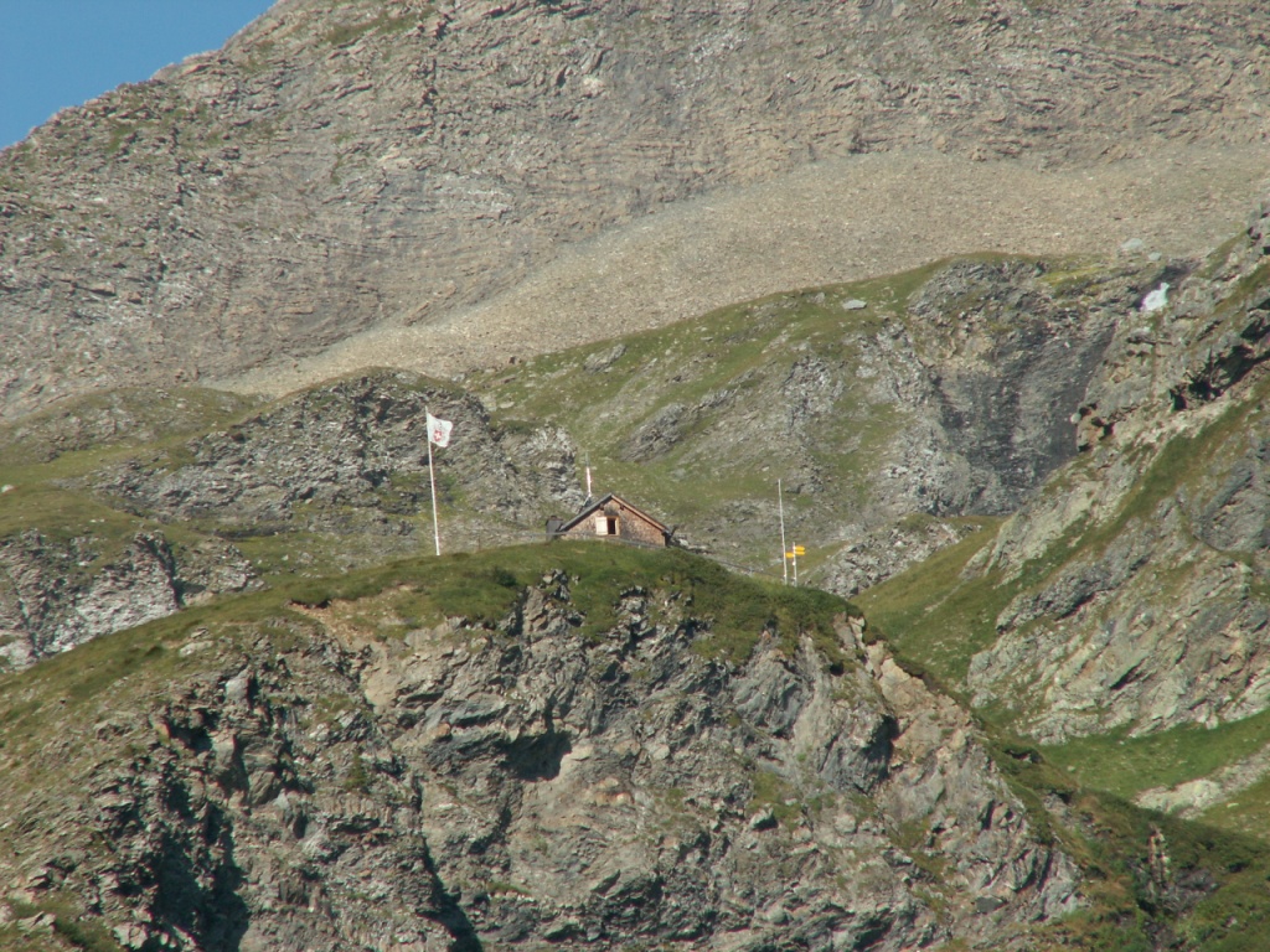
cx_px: 635
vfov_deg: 3.5
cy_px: 476
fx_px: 15409
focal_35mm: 420
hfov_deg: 4.7
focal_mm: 69.45
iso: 50
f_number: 7.1
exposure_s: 1/160
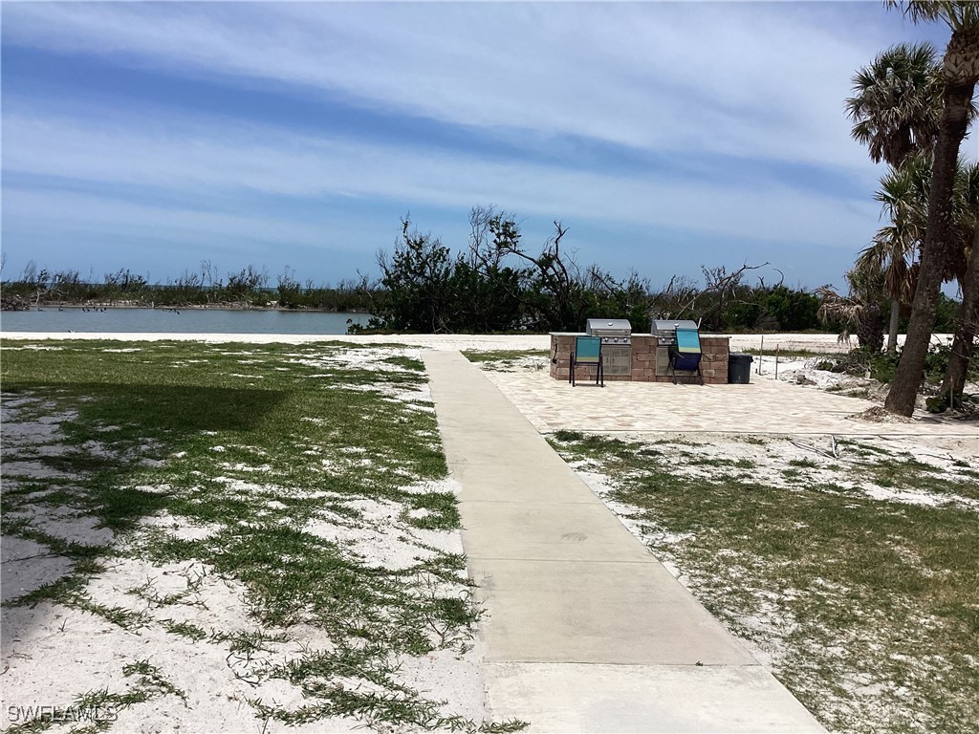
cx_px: 490
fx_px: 877
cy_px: 367
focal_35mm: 31
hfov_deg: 58.4
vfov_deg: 45.4
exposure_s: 1/3021
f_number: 2.4
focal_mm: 3.3
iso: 25
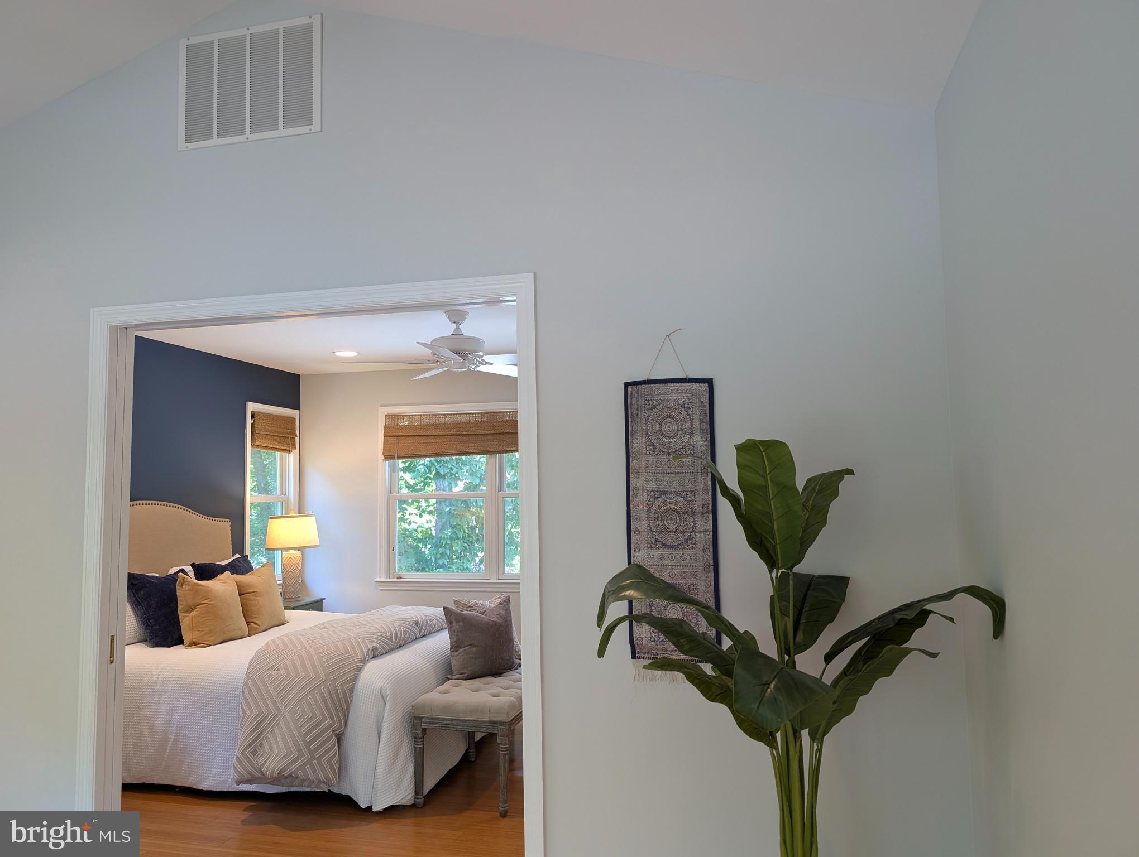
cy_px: 428
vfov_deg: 56.9
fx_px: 791
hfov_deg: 71.5
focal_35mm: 24
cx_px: 570
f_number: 1.68
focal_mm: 6.9
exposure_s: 1/120
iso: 180
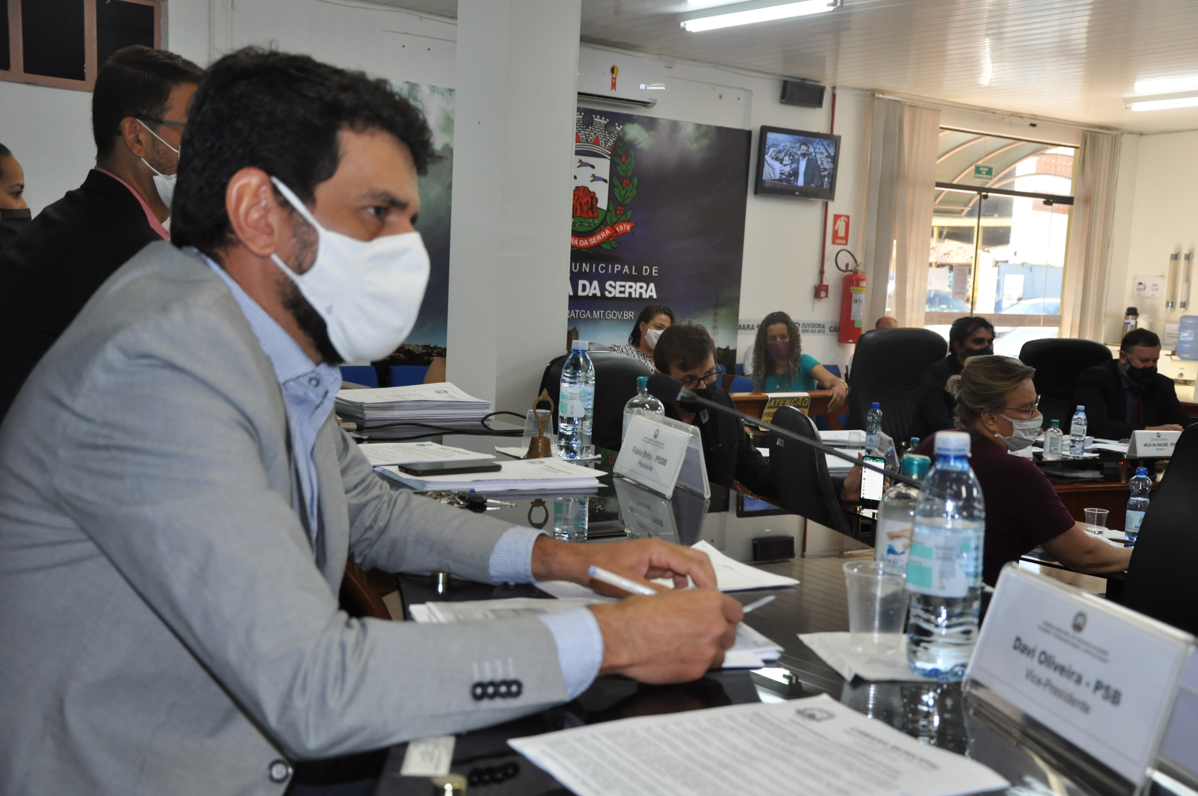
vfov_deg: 31.8
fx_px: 1396
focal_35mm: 42
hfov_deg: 46.4
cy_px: 398
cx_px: 599
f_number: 4
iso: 800
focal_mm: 28
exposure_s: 1/100
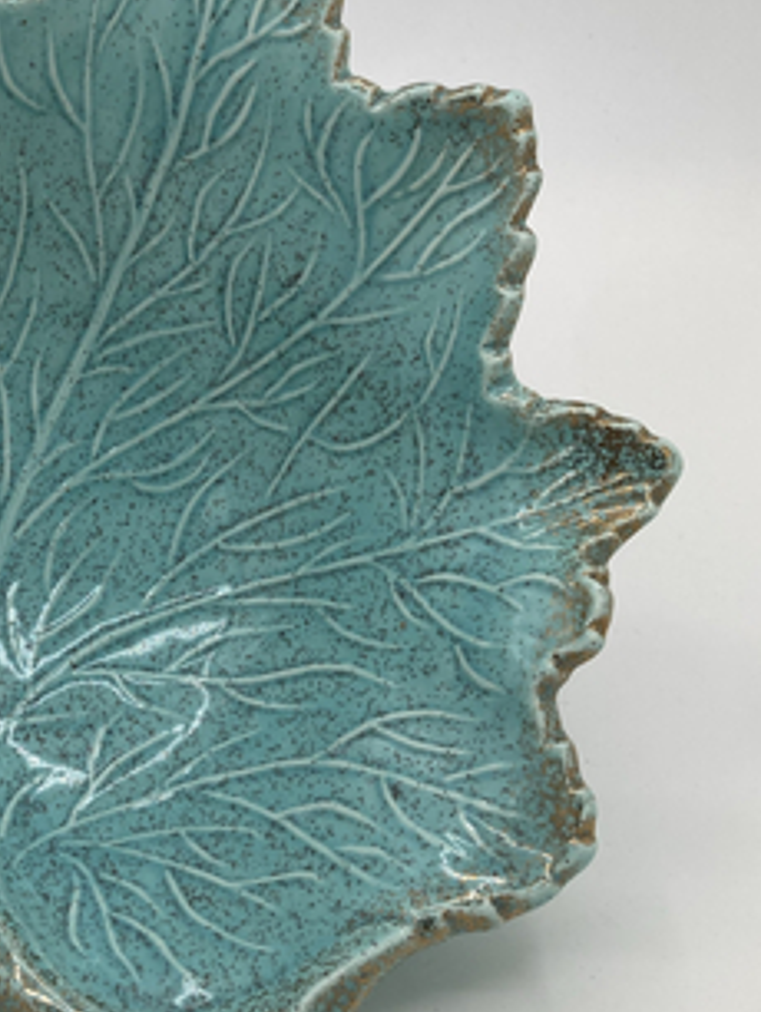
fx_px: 1551
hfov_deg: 26.8
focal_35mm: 53
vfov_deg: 36.1
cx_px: 101
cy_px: 427
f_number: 1.8
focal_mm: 3.99
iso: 20
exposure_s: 1/317
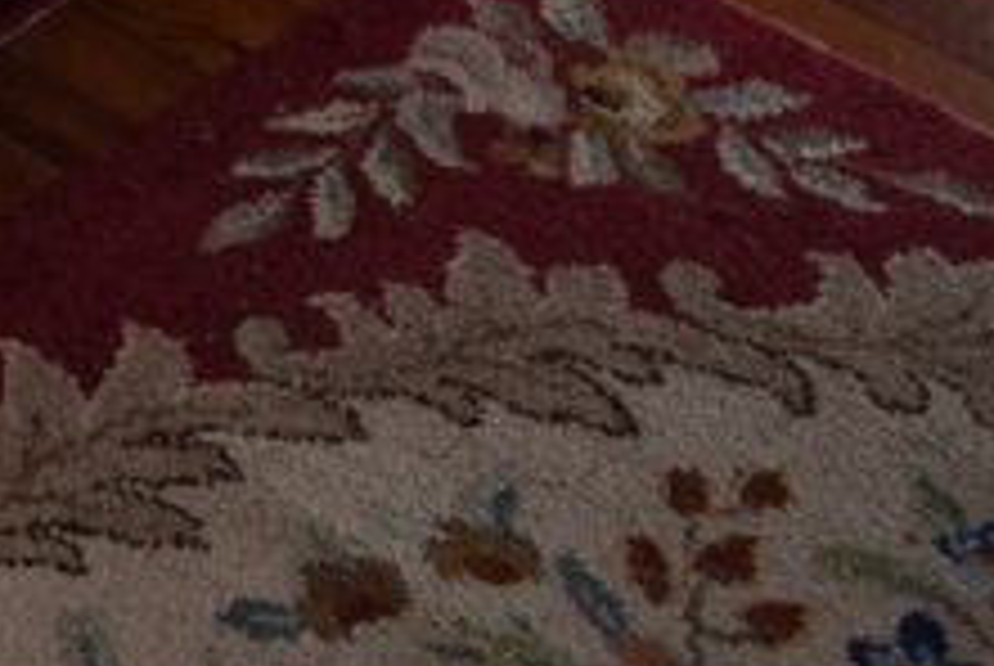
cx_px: -1102
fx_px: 3373
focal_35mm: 122
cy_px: -367
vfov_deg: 10.8
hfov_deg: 13.8
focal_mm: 18
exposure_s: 1/60
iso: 720
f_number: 3.5
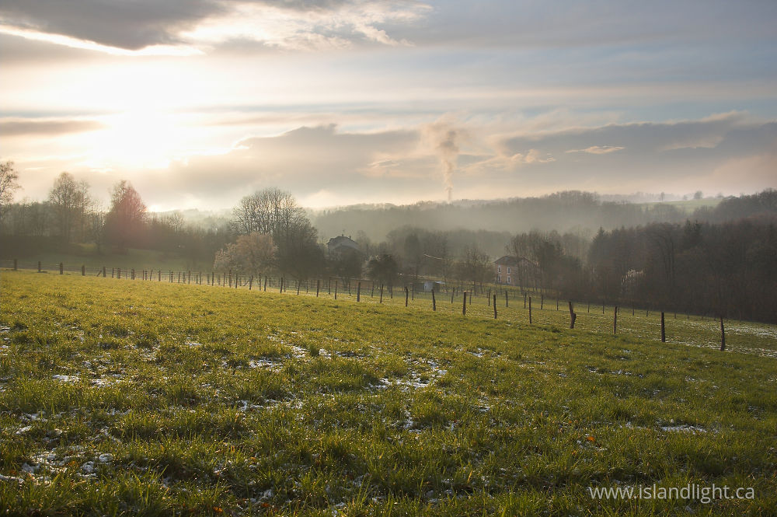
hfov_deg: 53.2
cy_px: 258
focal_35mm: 36
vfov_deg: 36.8
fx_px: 776
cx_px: 388
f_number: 8
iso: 200
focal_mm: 24
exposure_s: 1/500
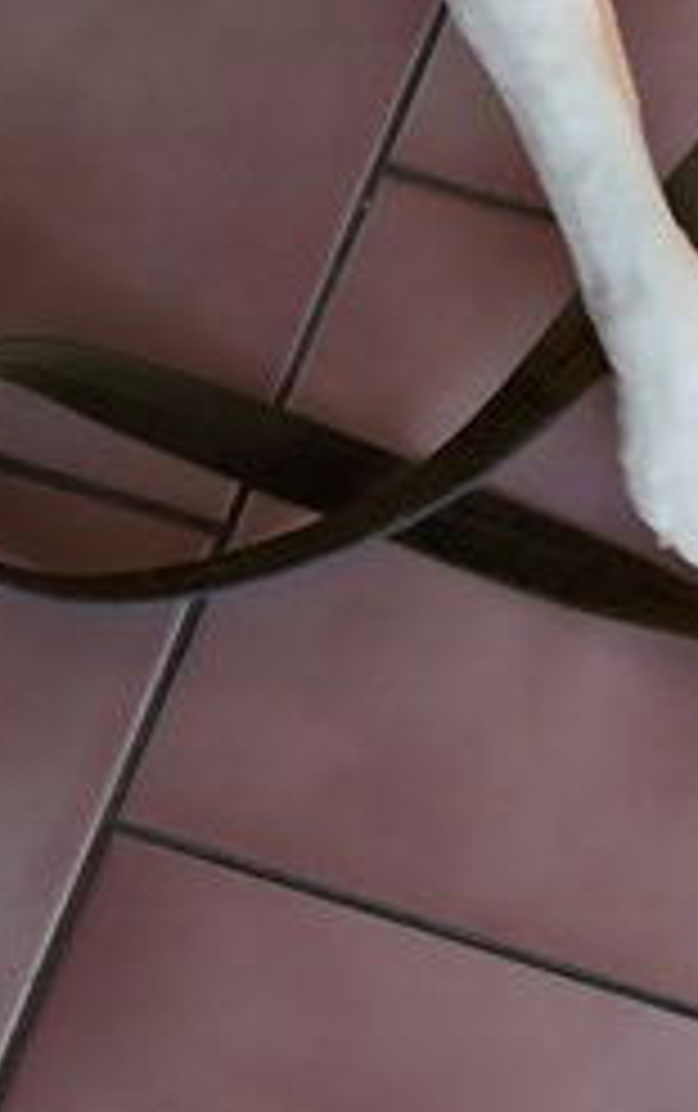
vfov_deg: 27.4
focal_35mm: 72
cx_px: 874
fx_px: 2185
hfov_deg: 17.2
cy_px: 81
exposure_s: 1/120
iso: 25
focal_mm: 3.99
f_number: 1.8
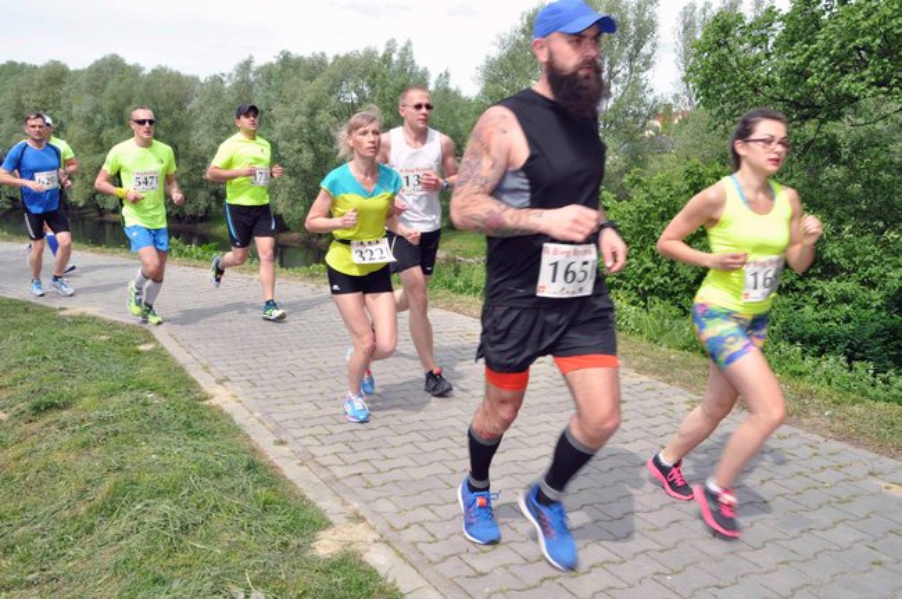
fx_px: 826
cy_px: 300
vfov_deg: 39.9
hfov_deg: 57.3
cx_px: 451
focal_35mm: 33
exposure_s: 1/200
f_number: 22
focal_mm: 22
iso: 800
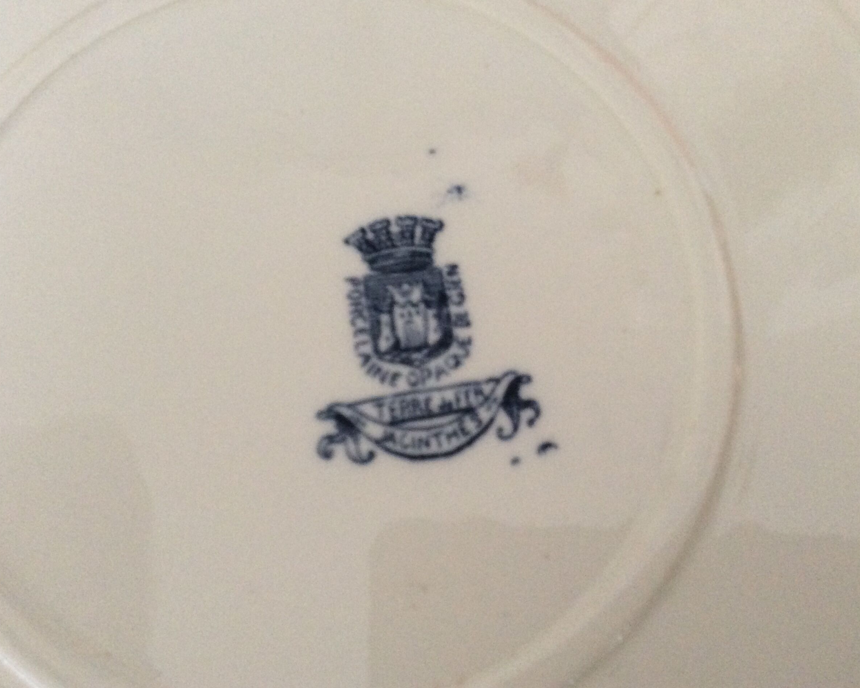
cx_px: 440
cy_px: 344
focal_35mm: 34
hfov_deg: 52.8
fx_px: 865
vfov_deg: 43.4
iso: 200
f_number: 2.4
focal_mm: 3.3
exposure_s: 1/25
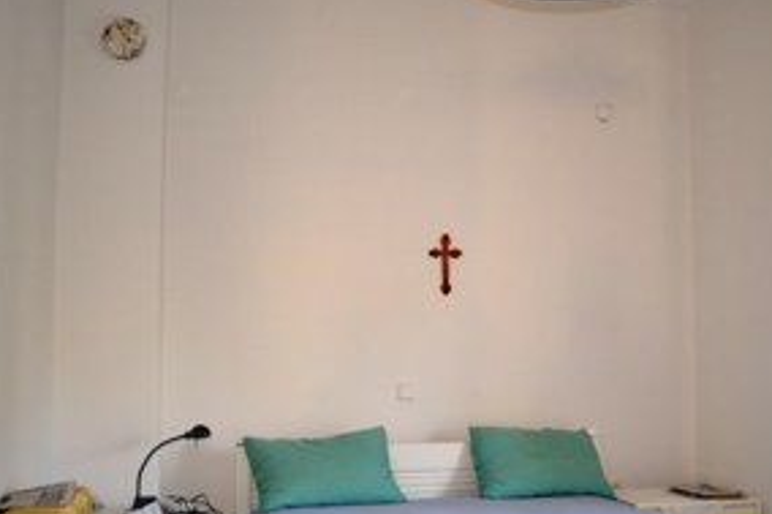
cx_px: 443
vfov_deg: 34.7
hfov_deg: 50.5
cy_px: 345
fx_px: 814
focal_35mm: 38
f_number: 3.5
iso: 800
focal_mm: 18
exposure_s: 1/60
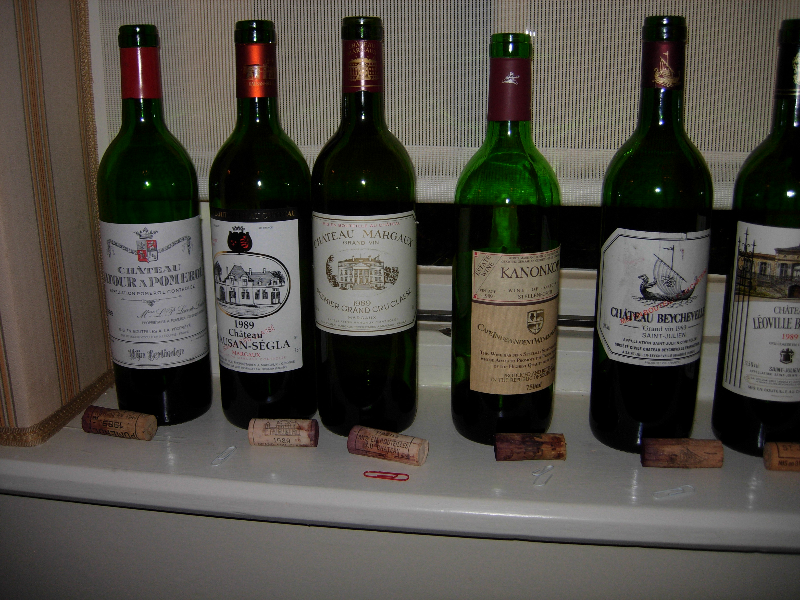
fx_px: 832
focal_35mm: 36
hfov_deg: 51.4
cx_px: 400
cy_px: 300
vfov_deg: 39.7
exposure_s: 1/45.2
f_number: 2.7
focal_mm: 7.5
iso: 50
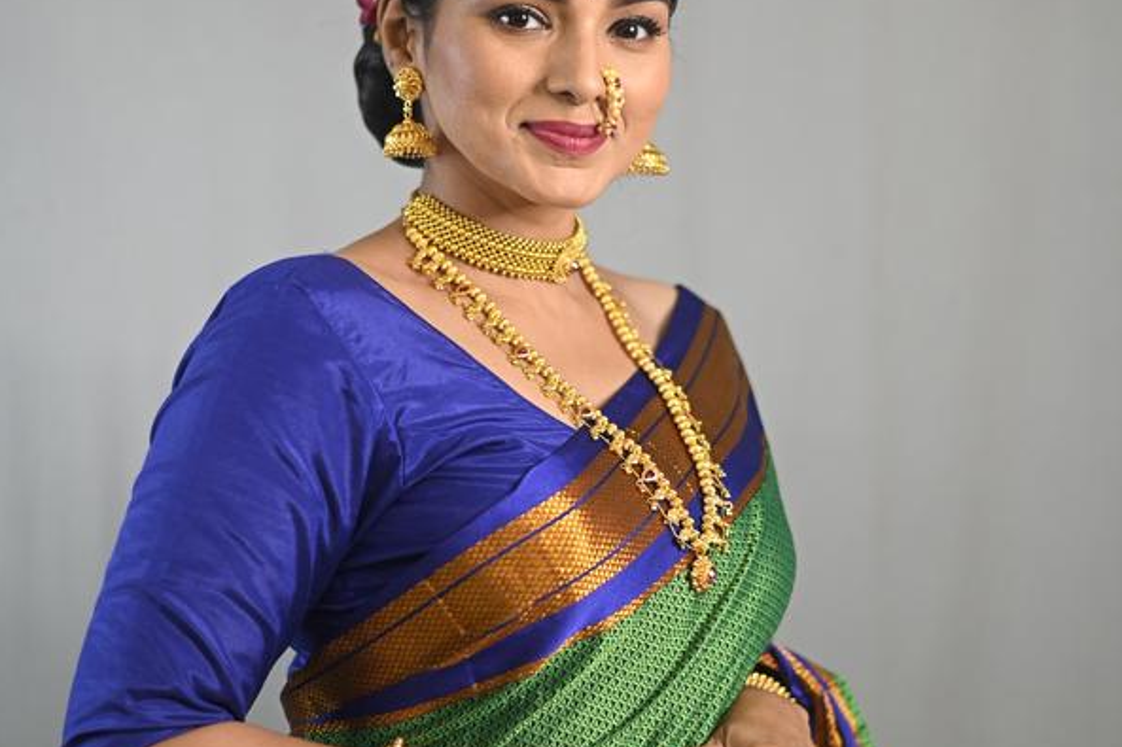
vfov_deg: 17.9
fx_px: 2368
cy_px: 386
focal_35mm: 76
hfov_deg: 26.7
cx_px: 558
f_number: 1.8
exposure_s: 1/160
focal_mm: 50
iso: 250
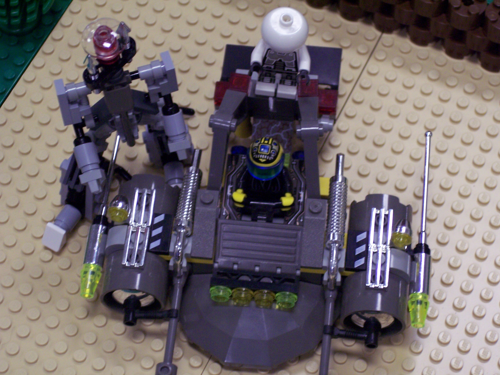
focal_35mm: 117
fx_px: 1690
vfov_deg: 12.7
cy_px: 188
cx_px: 250
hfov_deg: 16.8
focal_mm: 24
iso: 200
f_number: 4.8
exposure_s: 1/8
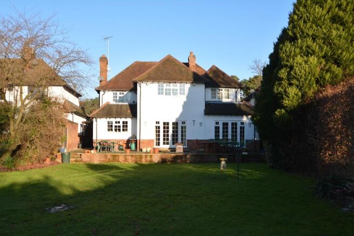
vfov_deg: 36.9
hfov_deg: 53.1
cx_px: 177
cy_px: 118
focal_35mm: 36
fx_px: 354
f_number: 5.6
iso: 100
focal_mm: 24
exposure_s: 1/200
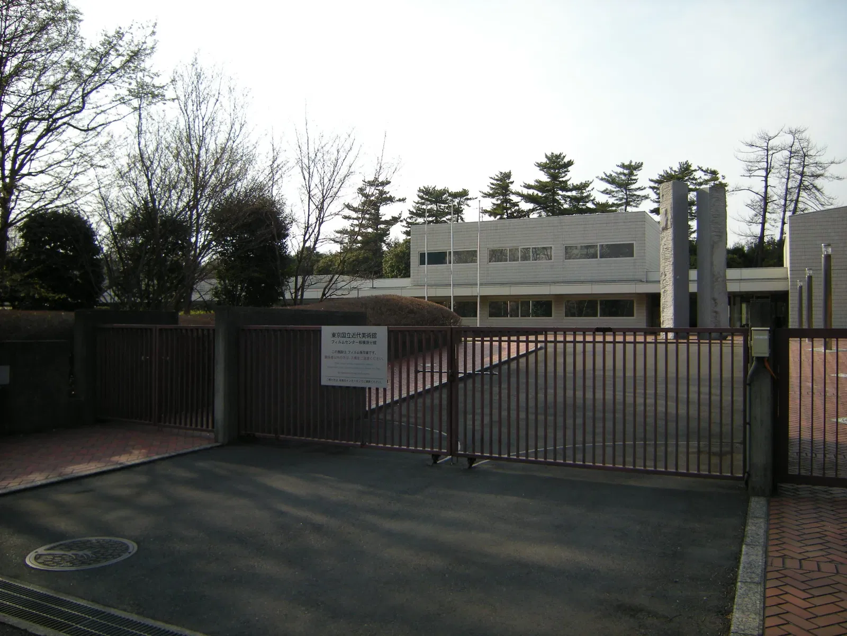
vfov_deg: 49.7
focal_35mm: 28
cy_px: 318
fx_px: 685
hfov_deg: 63.4
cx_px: 424
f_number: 5.6
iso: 64
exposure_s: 1/210
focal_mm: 4.7
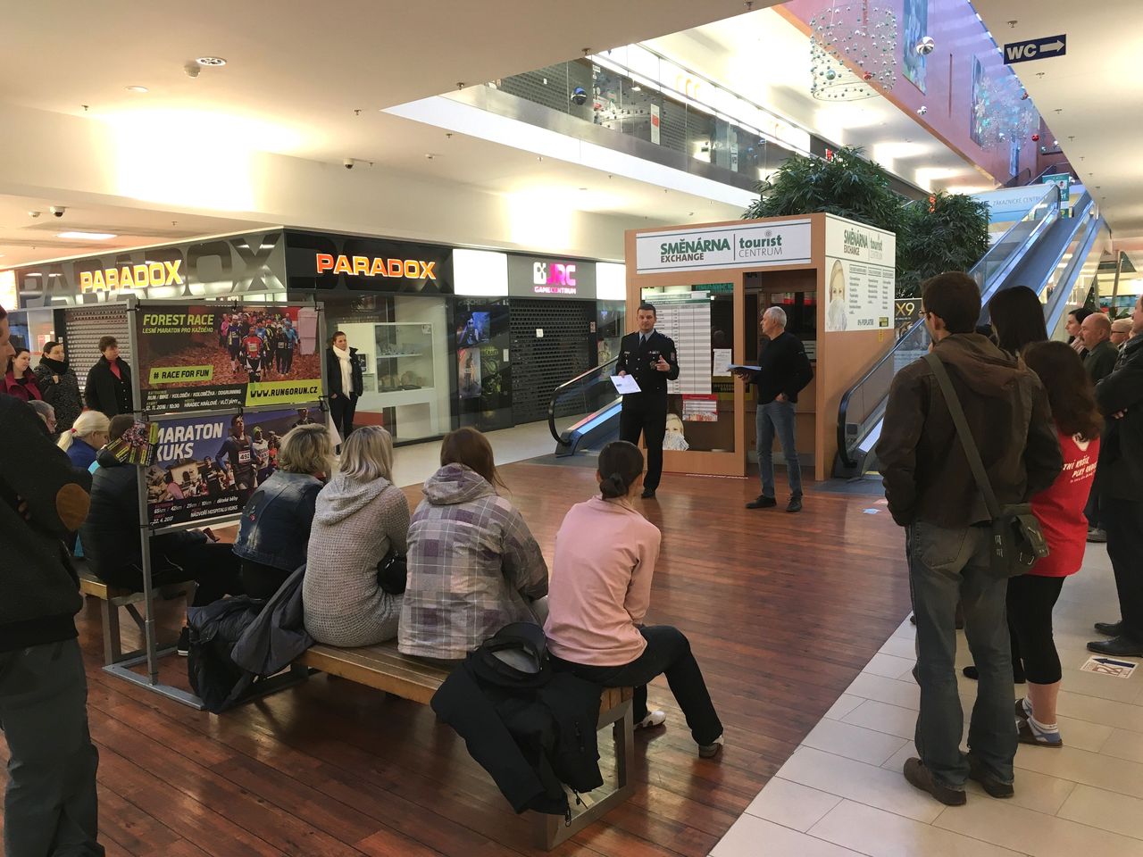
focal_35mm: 29
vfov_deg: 48.2
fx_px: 958
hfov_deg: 61.7
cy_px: 428
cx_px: 572
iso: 80
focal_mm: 4.15
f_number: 2.2
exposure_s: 1/33
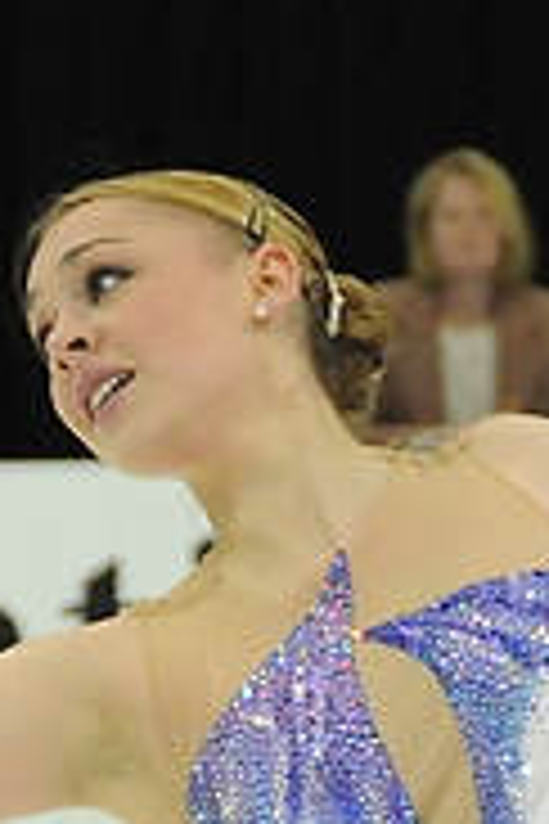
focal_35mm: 689
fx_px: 15764
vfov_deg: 3.0
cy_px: 741
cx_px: 171
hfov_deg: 2.0
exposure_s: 1/640
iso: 3200
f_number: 5.6
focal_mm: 105
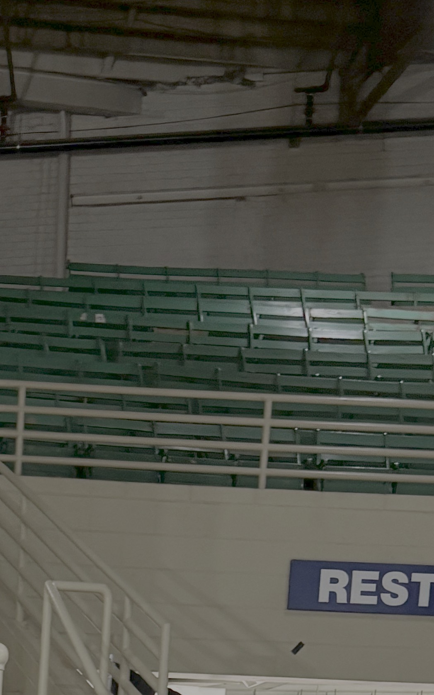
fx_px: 1779
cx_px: -233
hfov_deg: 13.1
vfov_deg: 18.8
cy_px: 1114
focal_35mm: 94
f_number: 1.6
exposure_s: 1/60
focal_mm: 5.96
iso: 250
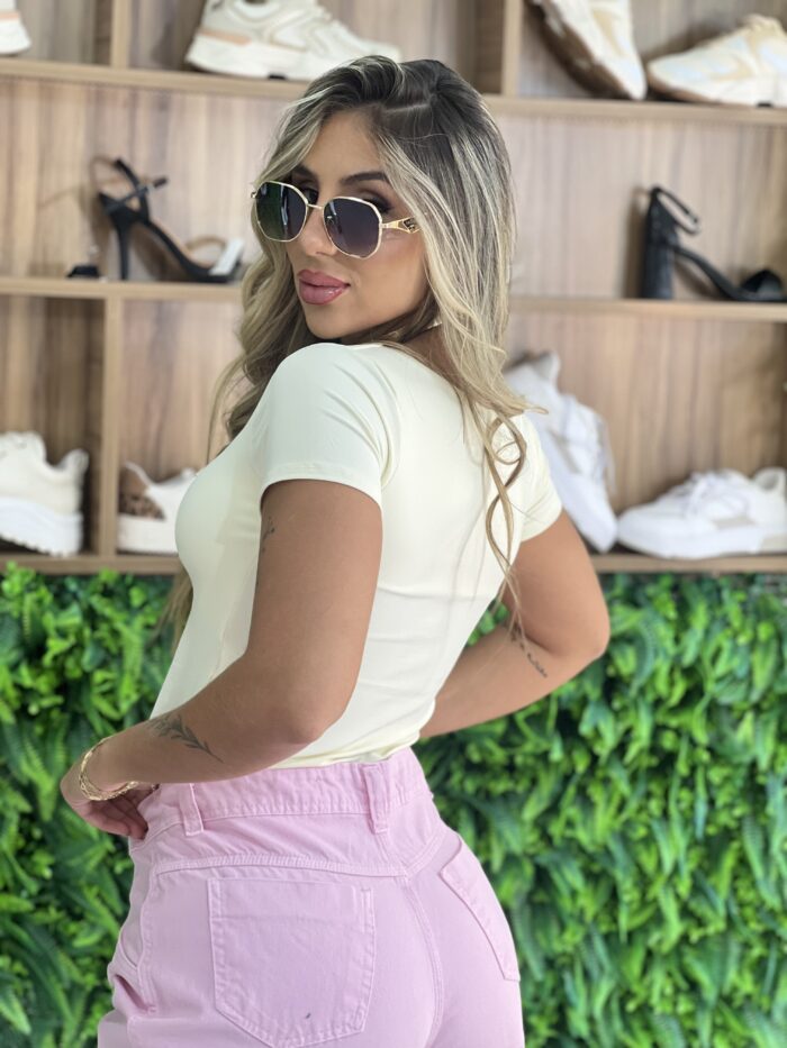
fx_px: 2334
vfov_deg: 25.3
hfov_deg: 19.1
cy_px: 524
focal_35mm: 77
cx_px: 394
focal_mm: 9
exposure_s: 1/120
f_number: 2.8
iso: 160
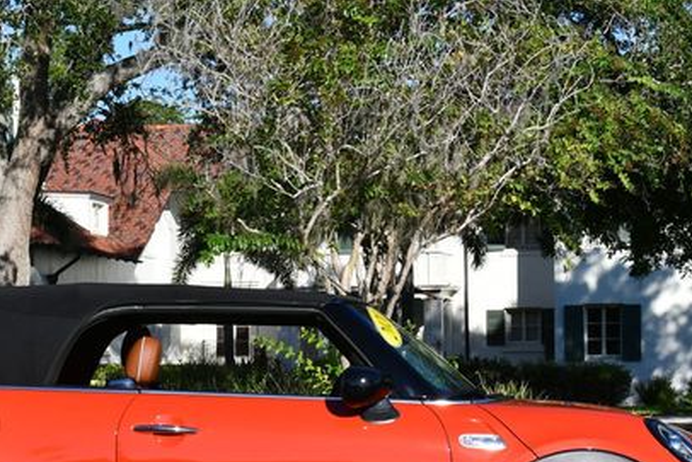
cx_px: 298
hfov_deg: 20.2
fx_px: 1942
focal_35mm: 101
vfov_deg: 13.5
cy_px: 363
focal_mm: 32
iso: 100
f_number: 9
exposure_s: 1/320
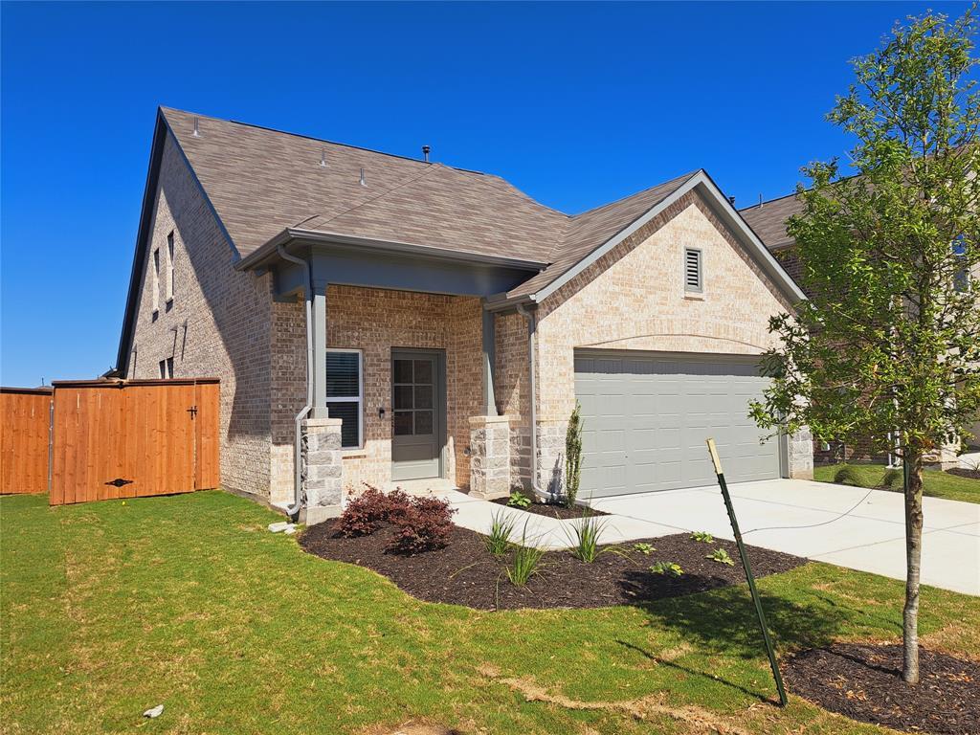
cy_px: 368
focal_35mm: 24
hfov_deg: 71.6
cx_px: 490
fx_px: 679
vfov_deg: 56.8
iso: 50
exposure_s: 1/2012
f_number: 1.8
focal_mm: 5.23
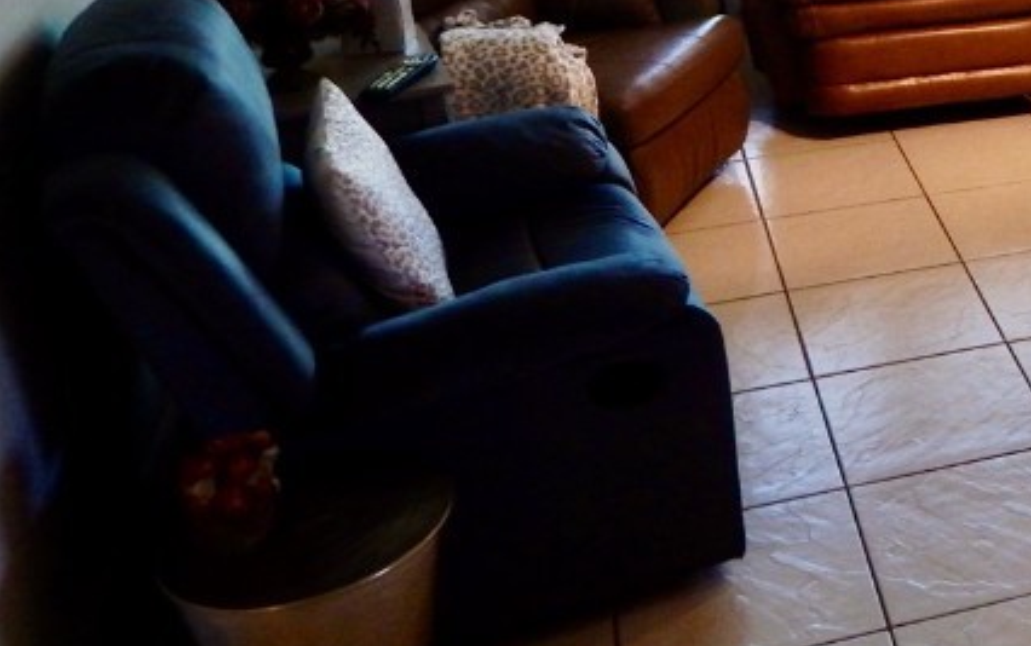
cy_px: -24
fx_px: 1575
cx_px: 1196
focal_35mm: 56
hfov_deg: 31.2
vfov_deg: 22.2
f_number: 3
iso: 125
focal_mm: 4
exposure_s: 1/50
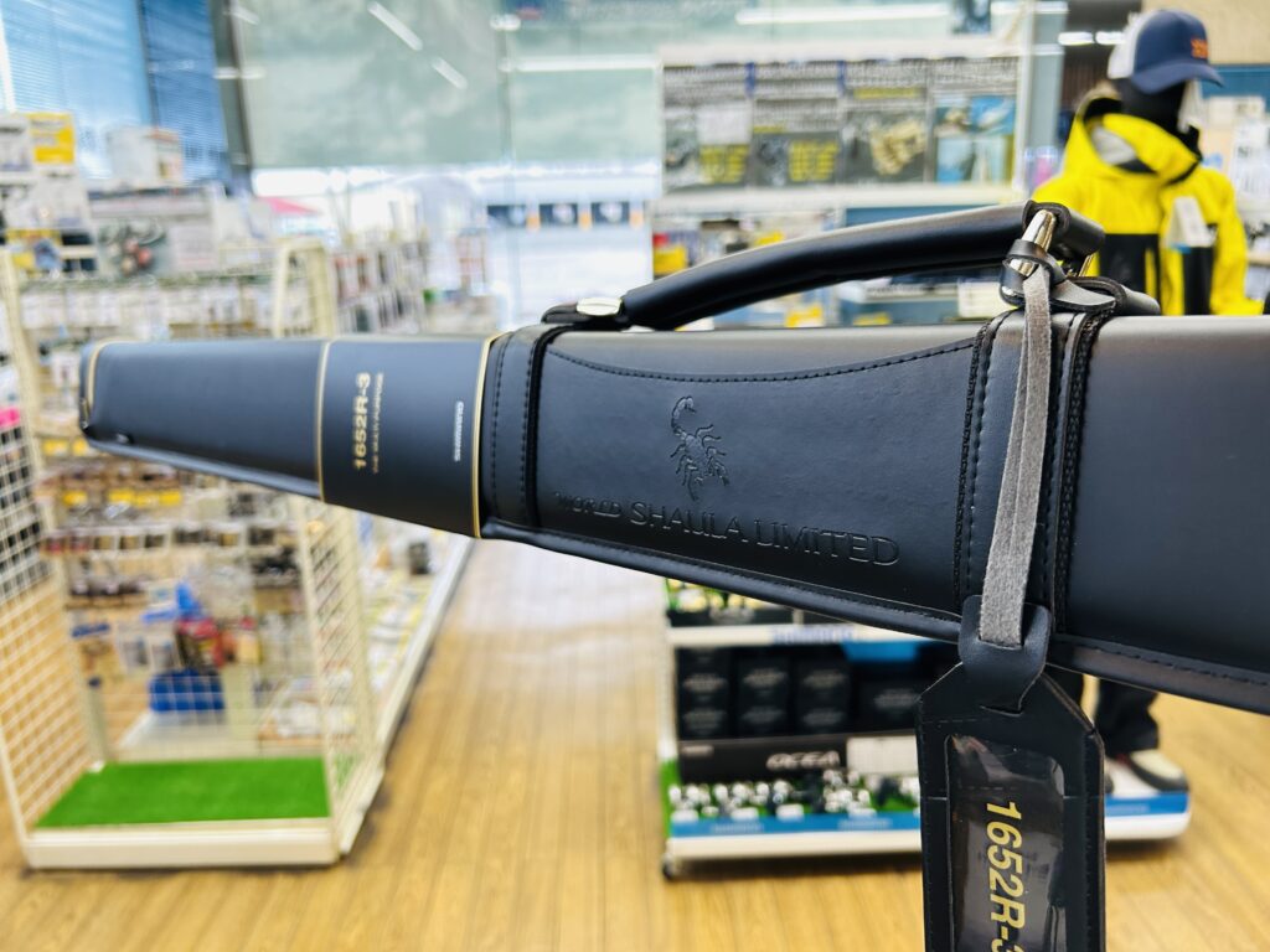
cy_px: 476
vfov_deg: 53.1
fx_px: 954
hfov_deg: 67.3
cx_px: 635
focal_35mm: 26
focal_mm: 5.7
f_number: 1.5
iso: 125
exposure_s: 1/50
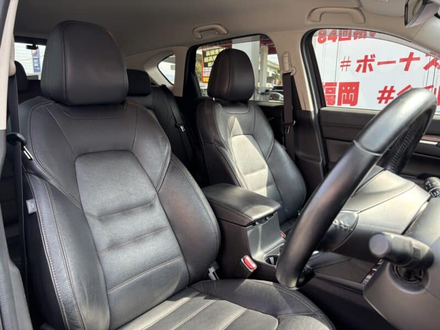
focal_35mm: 26
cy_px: 165
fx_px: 330
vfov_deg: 53.1
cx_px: 220
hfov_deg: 67.3
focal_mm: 5.96
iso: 64
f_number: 1.6
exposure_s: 1/162
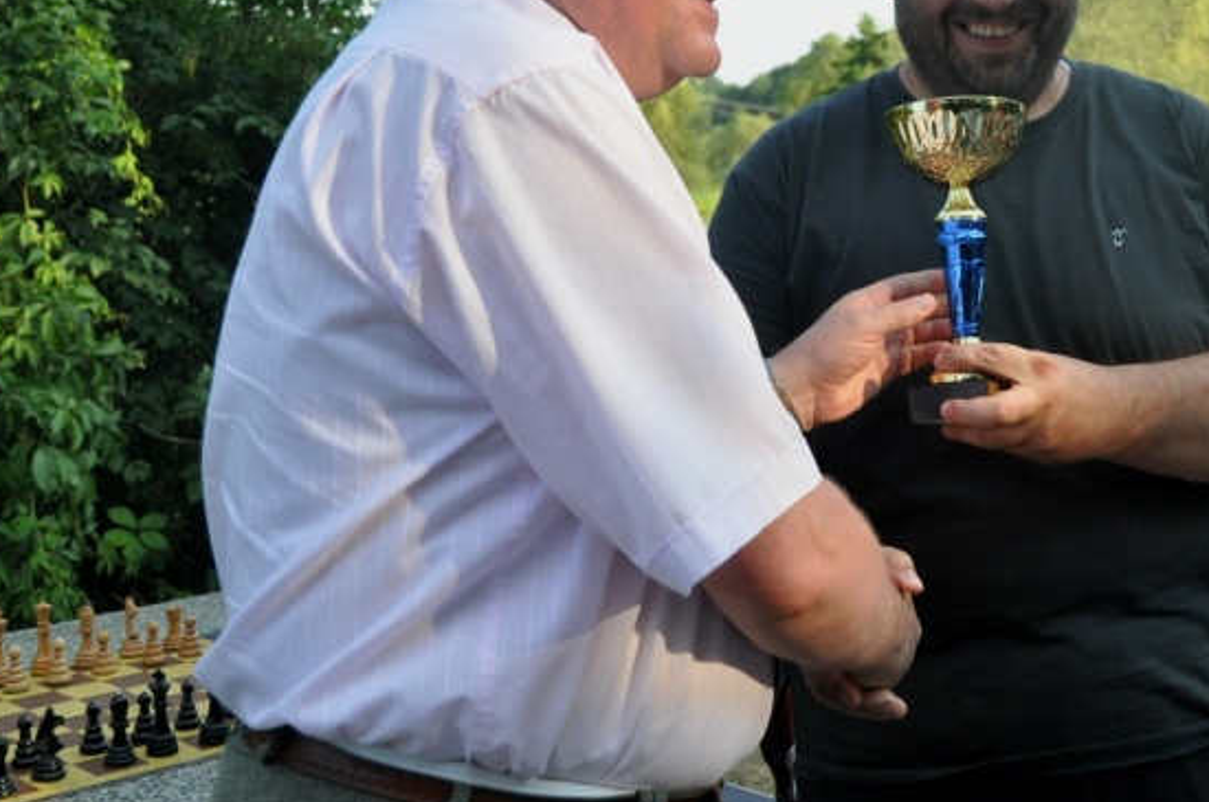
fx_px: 1610
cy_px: 274
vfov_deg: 27.8
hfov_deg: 40.8
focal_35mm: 48
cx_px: 776
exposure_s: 1/1000
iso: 800
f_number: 4.5
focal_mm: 22
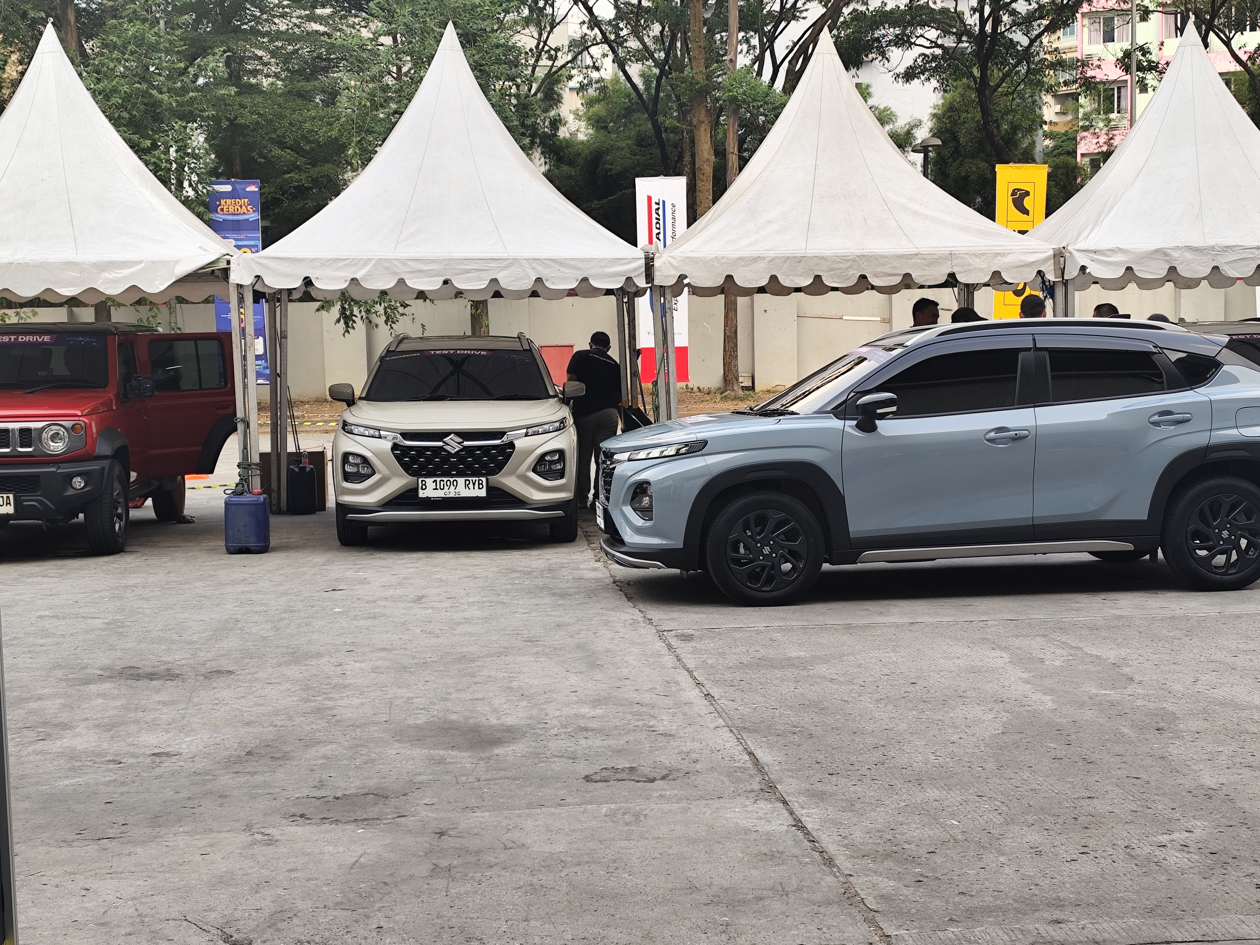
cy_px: 472
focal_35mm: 49
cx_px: 630
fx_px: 1784
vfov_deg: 29.7
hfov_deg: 38.9
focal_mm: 6.19
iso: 50
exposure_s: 1/144
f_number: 1.65
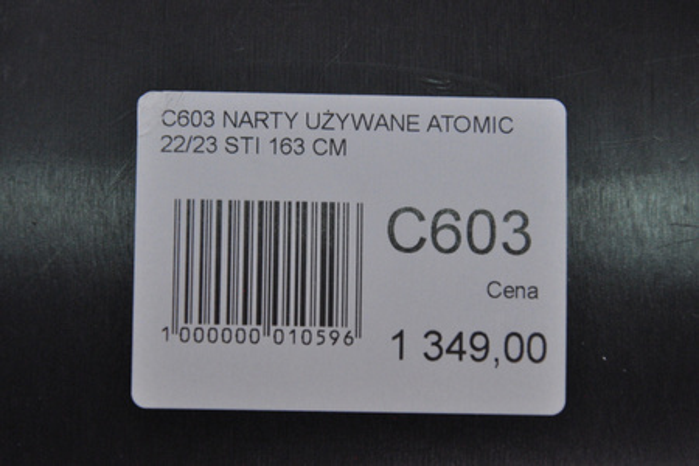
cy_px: 233
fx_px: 3058
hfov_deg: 13.0
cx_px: 350
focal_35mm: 158
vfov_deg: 8.7
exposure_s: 1/125
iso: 3200
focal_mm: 105
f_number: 8
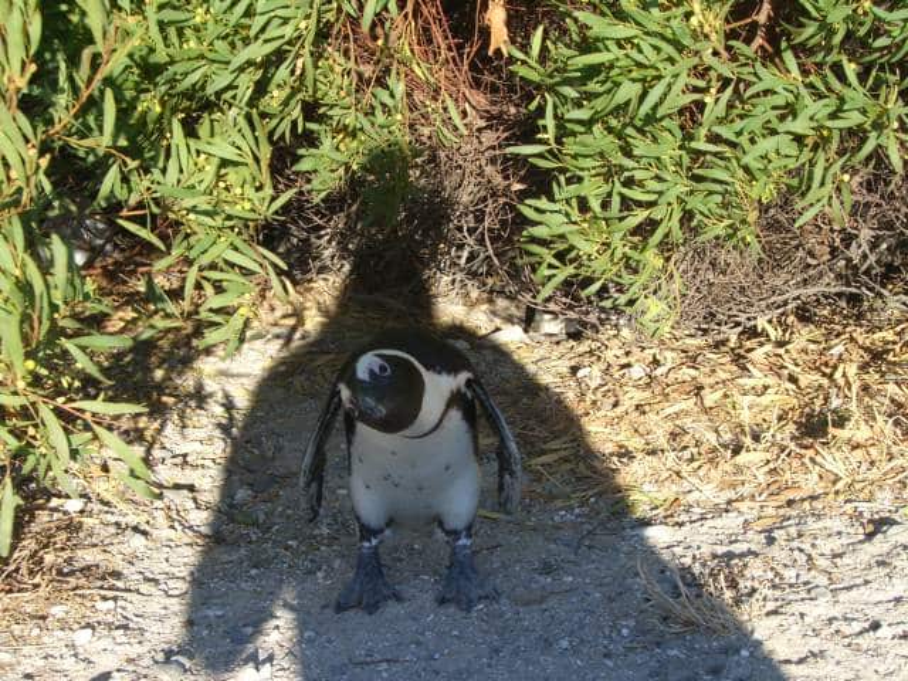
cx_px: 454
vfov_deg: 22.3
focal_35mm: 66
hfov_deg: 29.4
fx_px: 1731
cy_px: 340
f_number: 5.8
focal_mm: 10.7
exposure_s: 1/160
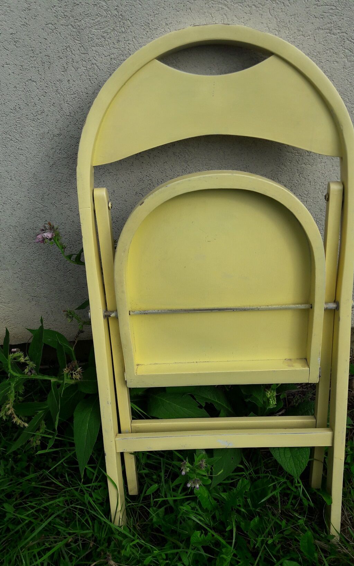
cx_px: 198
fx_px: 463
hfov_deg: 41.8
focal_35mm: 30
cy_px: 286
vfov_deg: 62.9
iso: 40
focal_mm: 3.7
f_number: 1.9
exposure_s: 1/1524
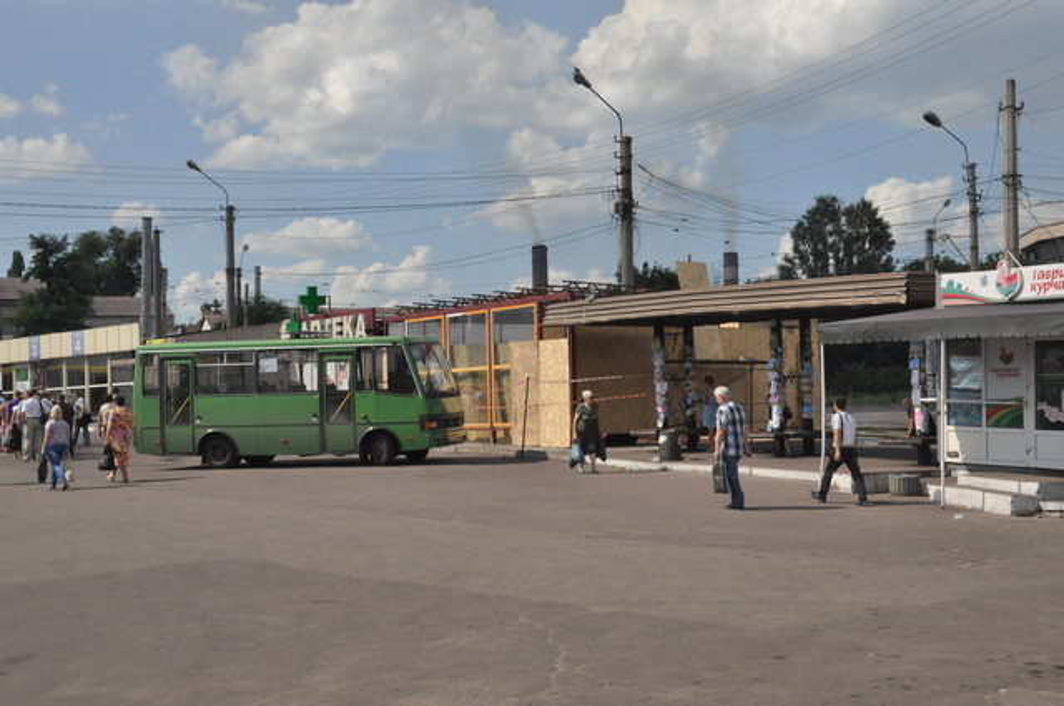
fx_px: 1683
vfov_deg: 23.7
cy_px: 353
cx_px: 532
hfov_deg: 35.1
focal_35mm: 57
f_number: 13
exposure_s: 1/500
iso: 800
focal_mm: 38
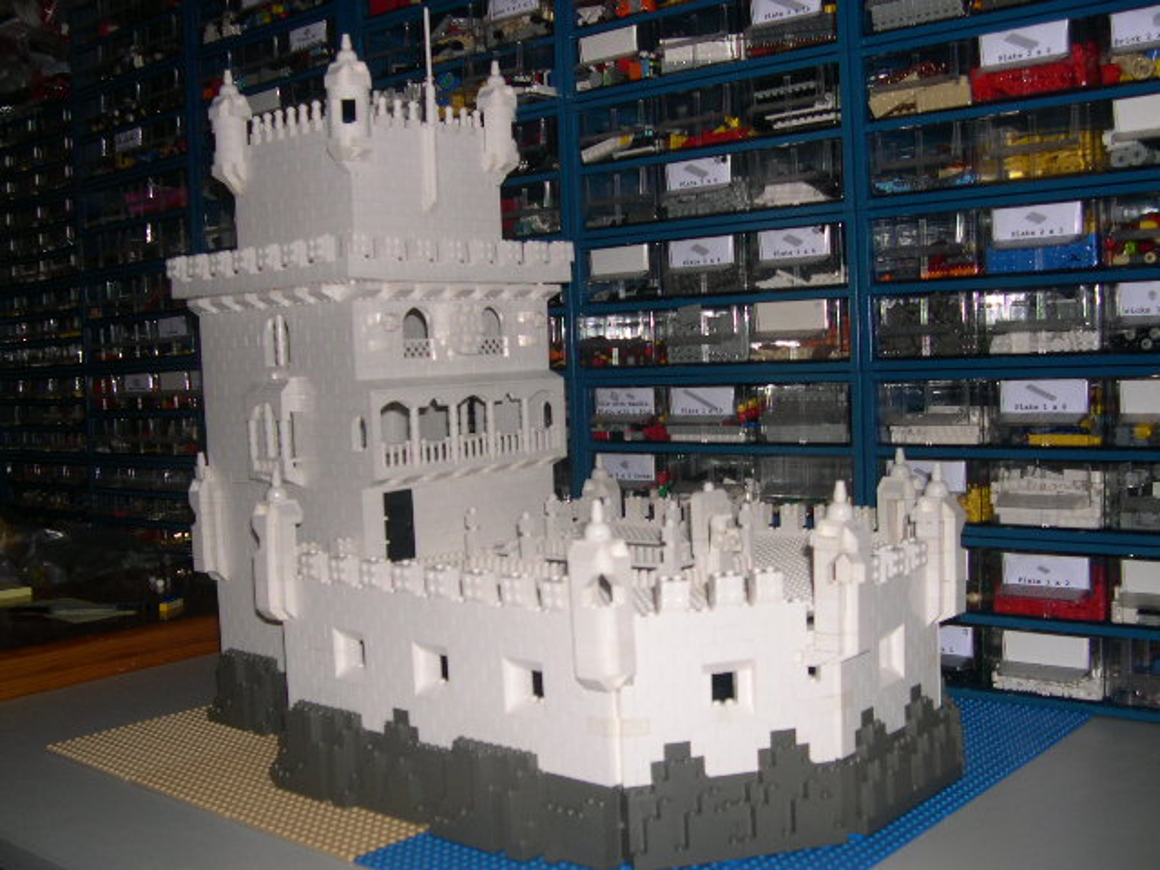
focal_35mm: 38
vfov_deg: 37.7
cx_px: 580
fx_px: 1273
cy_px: 435
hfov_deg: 49.0
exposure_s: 1/60
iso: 100
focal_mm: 8
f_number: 2.8
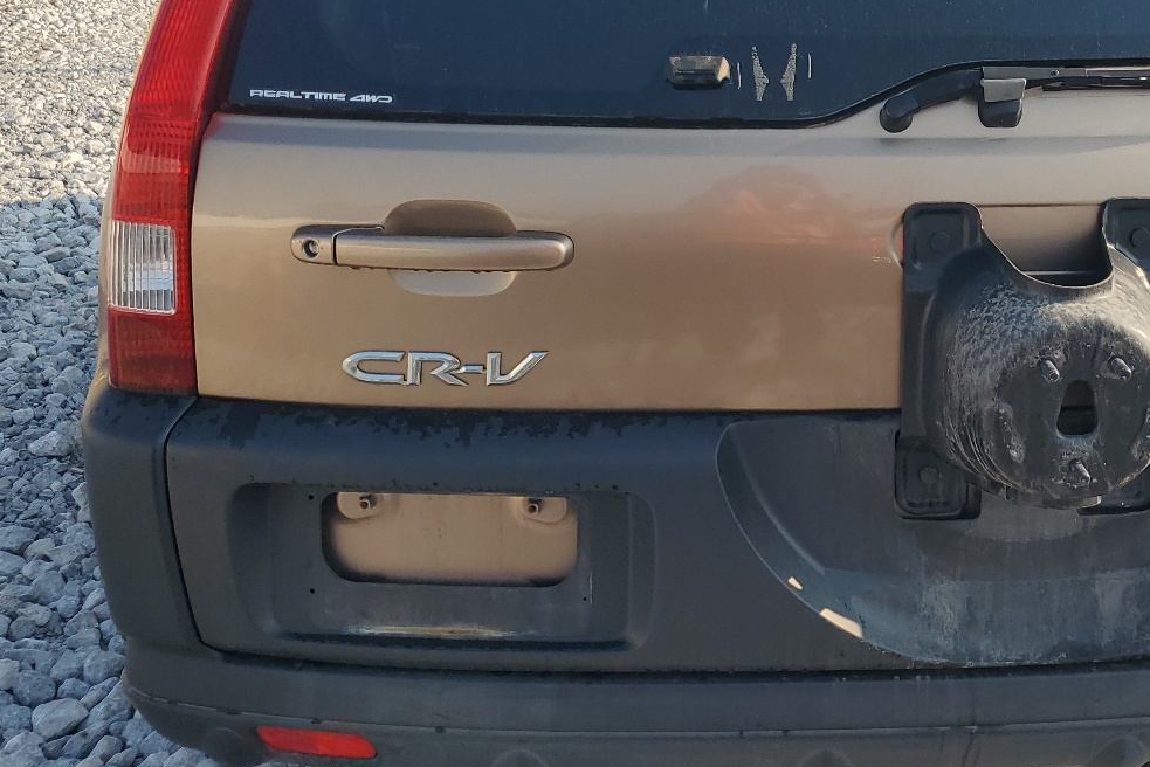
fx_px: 1406
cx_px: 815
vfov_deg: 30.2
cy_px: 220
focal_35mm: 44
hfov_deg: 43.5
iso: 50
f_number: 1.5
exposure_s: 1/1667
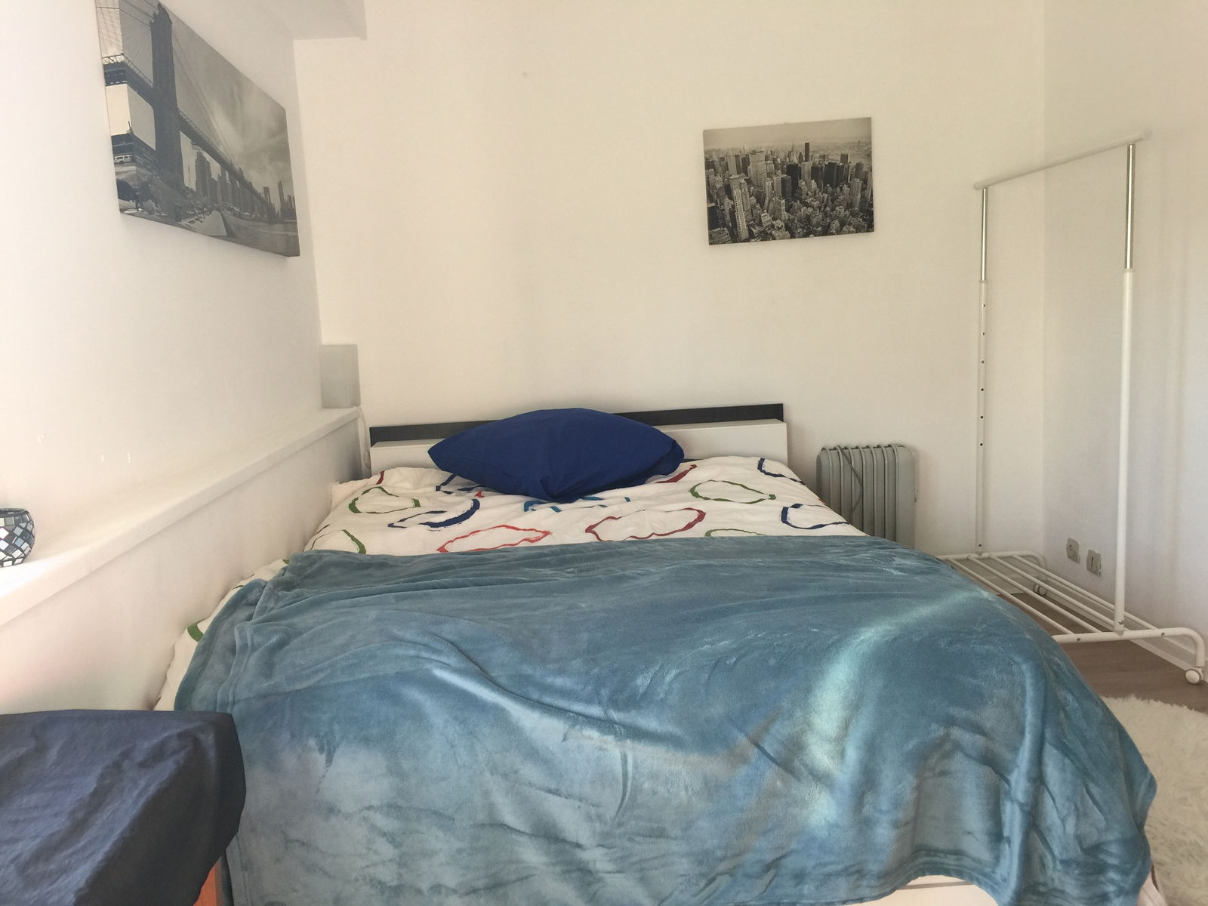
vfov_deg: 48.2
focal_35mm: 29
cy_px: 453
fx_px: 1012
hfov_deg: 61.7
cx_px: 604
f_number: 2.2
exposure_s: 1/33
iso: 32
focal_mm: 4.15
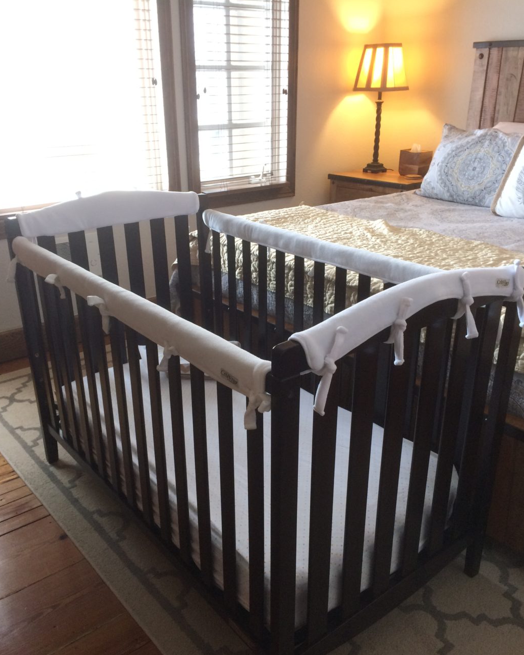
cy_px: 357
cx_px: 263
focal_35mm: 31
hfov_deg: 47.1
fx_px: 601
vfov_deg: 57.1
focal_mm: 4.15
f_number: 2.2
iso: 64
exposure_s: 1/30
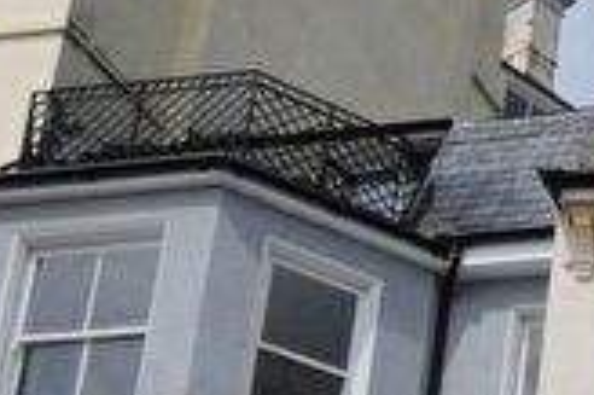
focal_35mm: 89
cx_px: 1163
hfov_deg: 17.2
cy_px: 853
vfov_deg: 12.8
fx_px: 1467
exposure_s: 1/1000
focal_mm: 3.6
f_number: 6.3
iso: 80
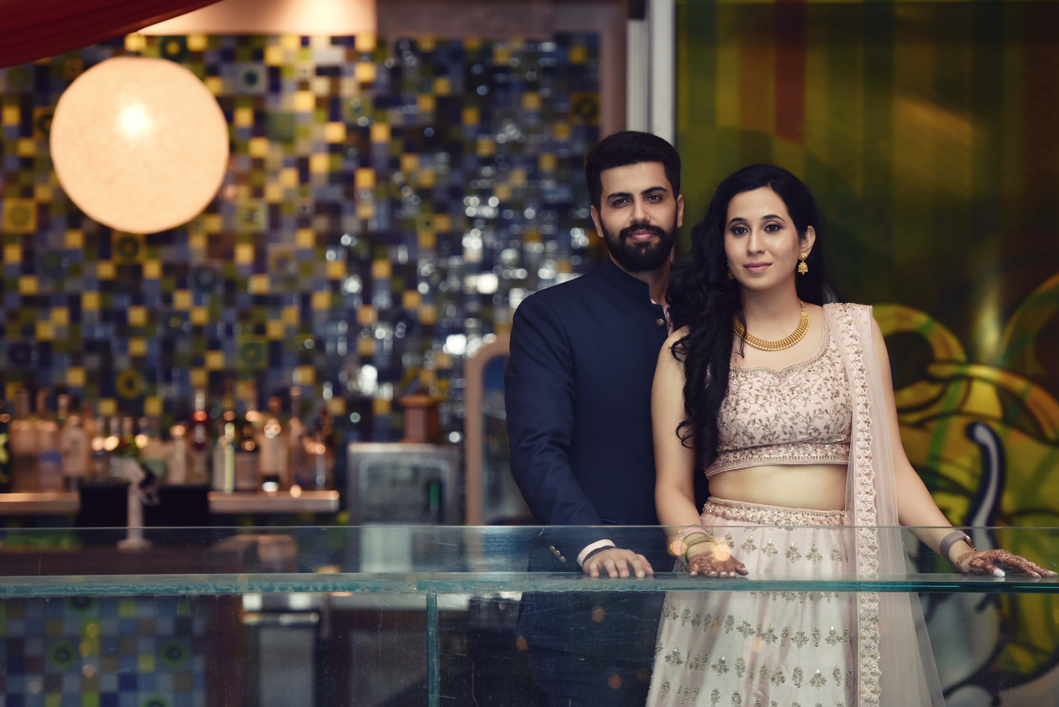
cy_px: 354
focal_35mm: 130
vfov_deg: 10.6
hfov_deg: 15.8
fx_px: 3825
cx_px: 530
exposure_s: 1/160
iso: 320
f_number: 2.8
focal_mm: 130
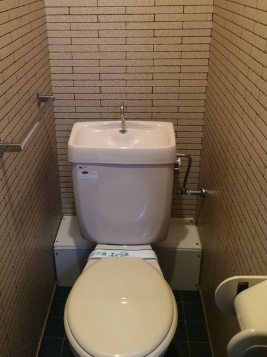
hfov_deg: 37.6
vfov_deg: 48.6
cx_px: 115
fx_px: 391
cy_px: 136
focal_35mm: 38
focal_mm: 4.12
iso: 125
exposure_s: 1/33
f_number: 2.2
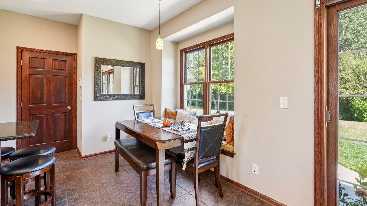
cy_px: 91
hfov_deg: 94.2
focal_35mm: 18
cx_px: 184
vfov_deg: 62.2
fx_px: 171
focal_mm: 16.5
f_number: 8
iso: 320
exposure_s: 1/5
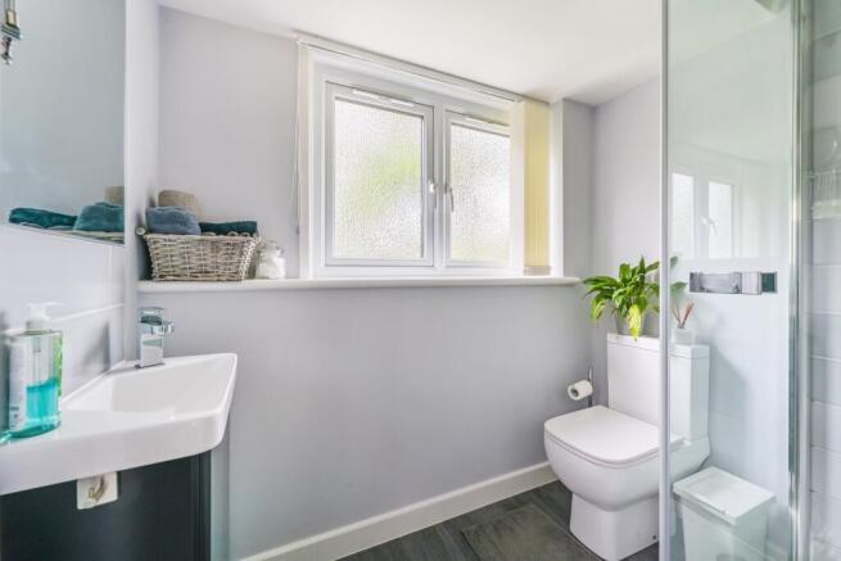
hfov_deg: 104.2
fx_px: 327
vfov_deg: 81.2
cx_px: 420
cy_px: 280
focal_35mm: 14
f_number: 14
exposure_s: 1/2.5
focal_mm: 14
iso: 400
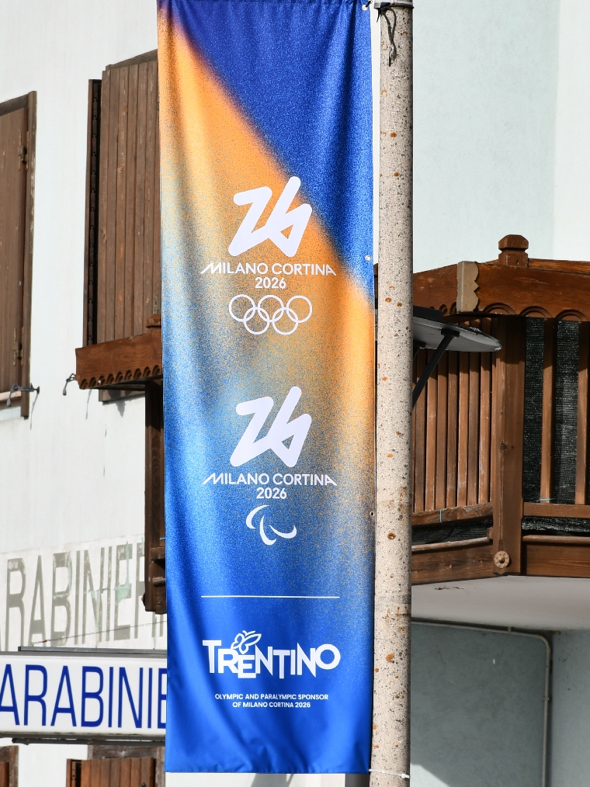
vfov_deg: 8.3
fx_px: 5434
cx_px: 283
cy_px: 407
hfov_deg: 6.2
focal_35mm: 239
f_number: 8
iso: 100
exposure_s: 1/500
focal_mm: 140
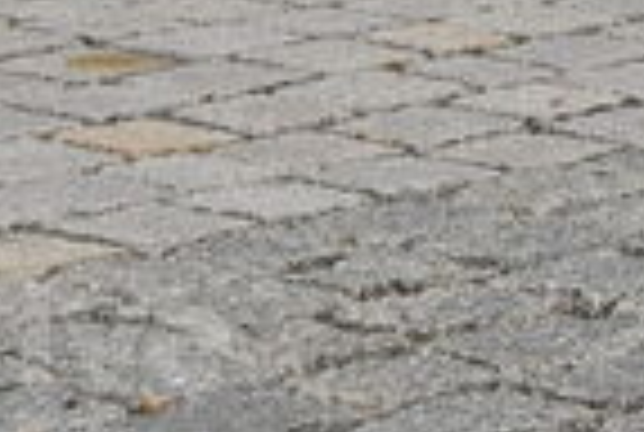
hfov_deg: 5.1
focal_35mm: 390
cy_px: -801
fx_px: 6989
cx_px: 1644
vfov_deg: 3.5
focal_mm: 45
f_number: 22
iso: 250
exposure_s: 1/80
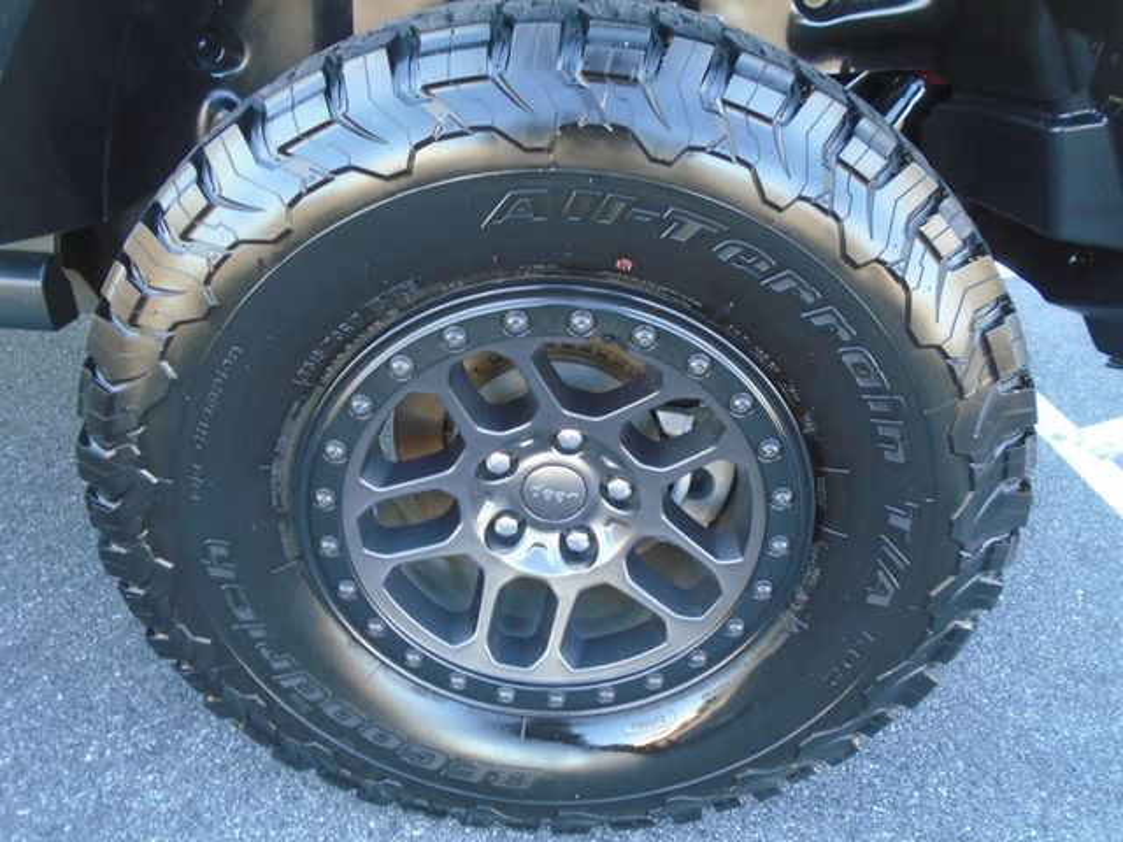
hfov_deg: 67.3
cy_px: 421
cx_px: 562
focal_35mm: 26
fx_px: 843
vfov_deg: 53.1
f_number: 3.2
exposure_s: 1/30
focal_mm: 4.6
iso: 160
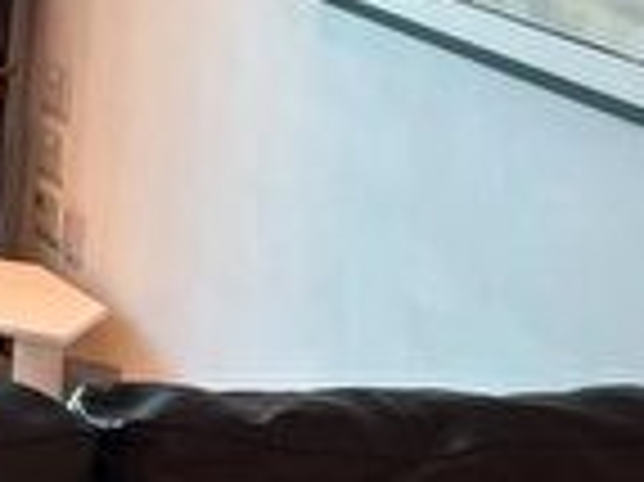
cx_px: -725
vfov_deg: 11.6
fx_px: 2361
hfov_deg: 13.0
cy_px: 160
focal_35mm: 127
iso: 64
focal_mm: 5.7
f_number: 1.5
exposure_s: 1/100
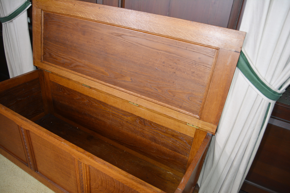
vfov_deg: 47.9
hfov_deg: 67.4
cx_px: 145
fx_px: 217
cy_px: 96
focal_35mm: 27
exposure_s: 1/60
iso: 640
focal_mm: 18
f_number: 3.5
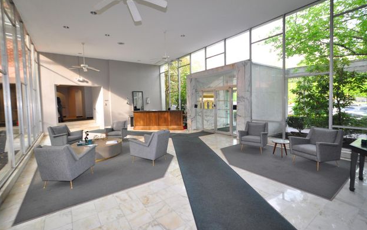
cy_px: 104
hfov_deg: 97.8
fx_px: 160
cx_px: 177
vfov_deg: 71.1
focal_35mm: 16
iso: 400
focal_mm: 10
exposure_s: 1/80
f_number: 4.5
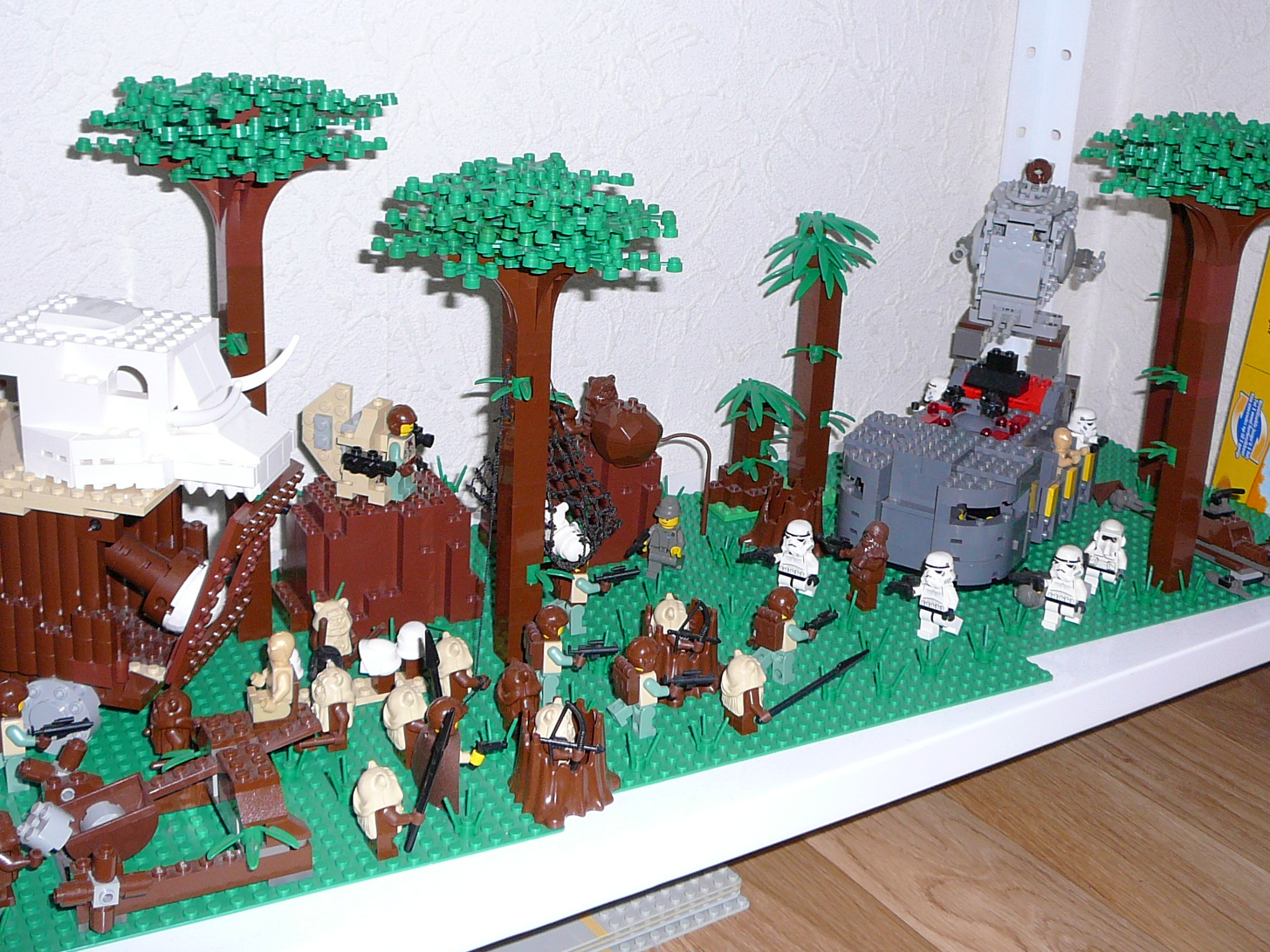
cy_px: 468
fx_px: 1614
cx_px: 661
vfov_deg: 32.9
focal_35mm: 44
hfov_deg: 42.9
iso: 100
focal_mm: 5.2
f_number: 2.8
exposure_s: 1/8
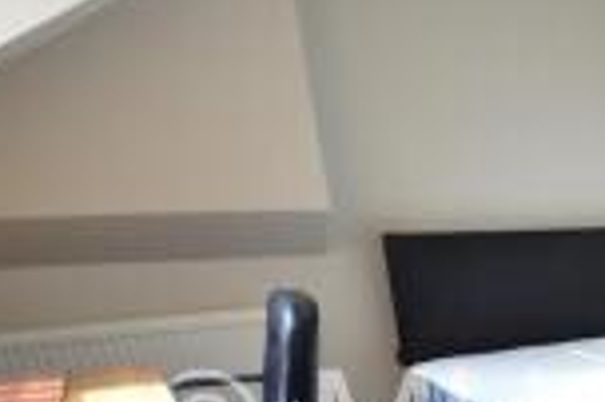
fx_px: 789
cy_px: 424
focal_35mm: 47
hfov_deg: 29.6
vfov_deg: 26.7
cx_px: 860
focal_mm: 10
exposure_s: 1/160
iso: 1000
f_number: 4.5
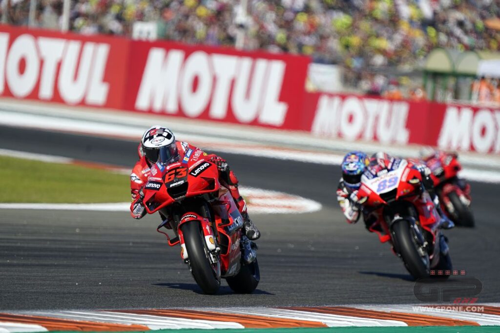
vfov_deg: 2.3
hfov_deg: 3.4
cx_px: 250
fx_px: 8330
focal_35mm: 600
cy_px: 166
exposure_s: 1/1600
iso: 250
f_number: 6.3
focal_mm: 600
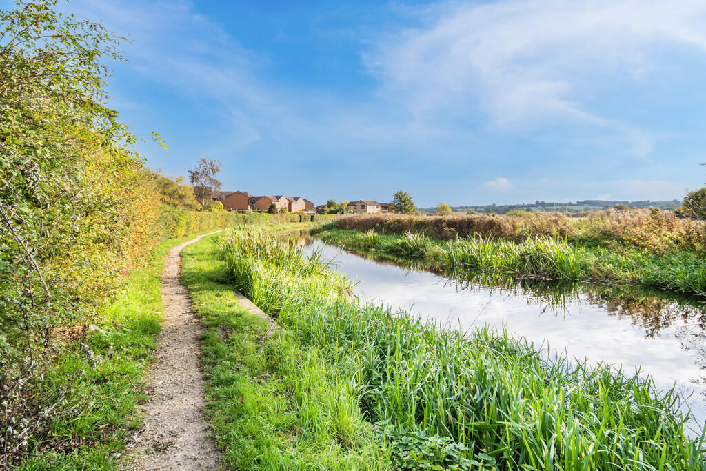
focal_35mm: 19
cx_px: 353
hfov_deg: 86.9
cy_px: 236
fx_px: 373
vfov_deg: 64.6
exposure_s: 1/125
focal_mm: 13
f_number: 8
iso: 100
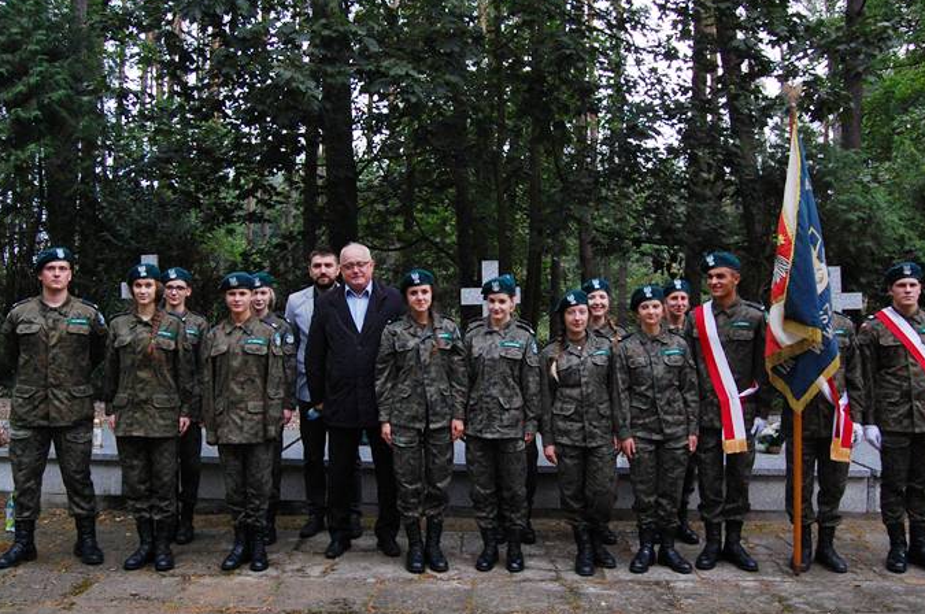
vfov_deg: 46.3
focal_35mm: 28
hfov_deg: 65.5
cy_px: 301
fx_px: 718
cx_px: 474
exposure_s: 1/200
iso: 800
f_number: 7.1
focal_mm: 18
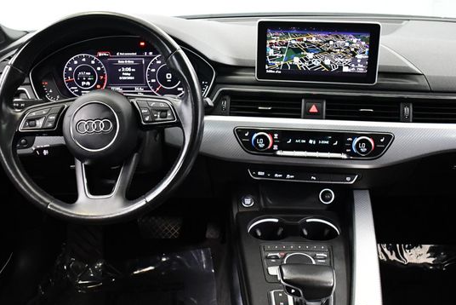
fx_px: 545
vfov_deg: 31.2
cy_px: 155
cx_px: 197
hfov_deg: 45.3
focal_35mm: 43
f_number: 3.5
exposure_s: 1/60
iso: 3600
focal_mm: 18
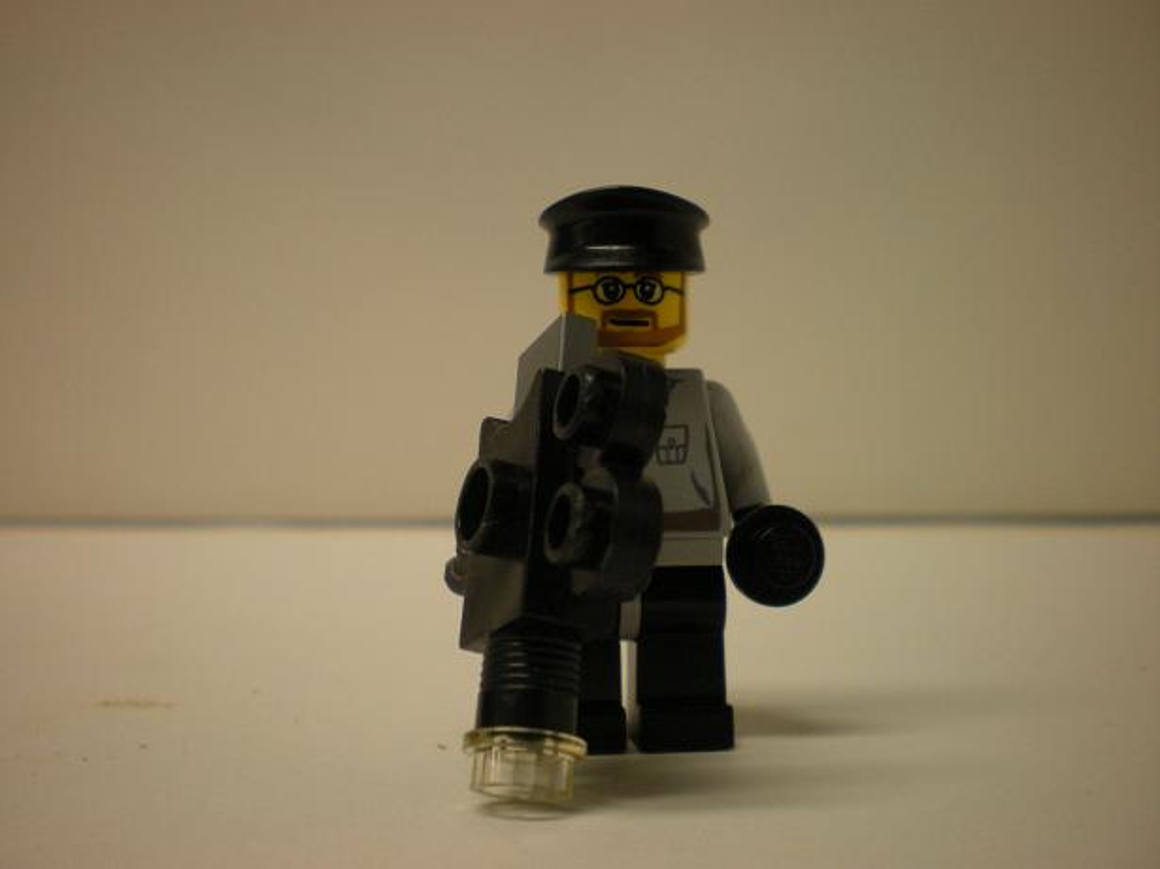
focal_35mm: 38
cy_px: 434
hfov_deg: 49.0
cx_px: 580
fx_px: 1273
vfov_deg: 37.7
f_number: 3.1
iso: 200
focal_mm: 6.3
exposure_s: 1/72
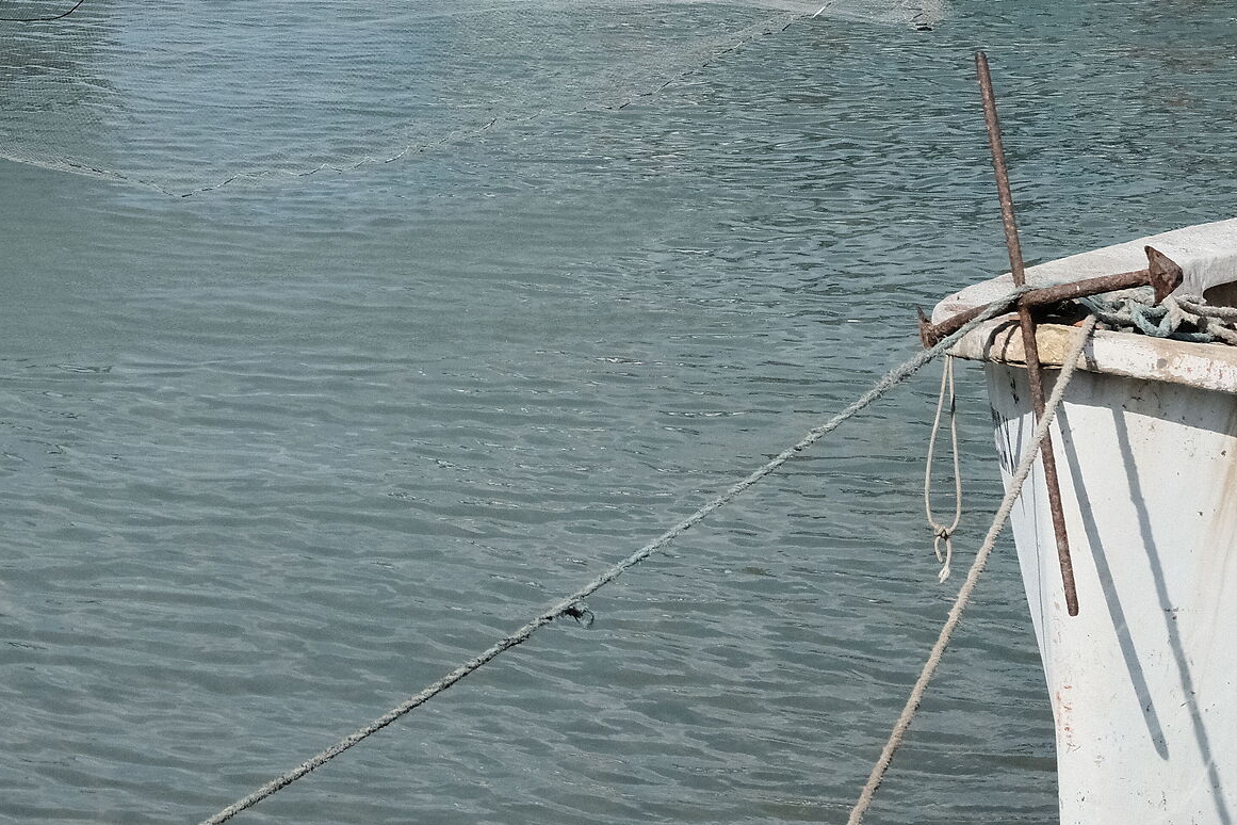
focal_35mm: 155
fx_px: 5326
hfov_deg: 13.1
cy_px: 1
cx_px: 87
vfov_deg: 8.8
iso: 1600
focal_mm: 50
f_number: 8
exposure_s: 1/4000
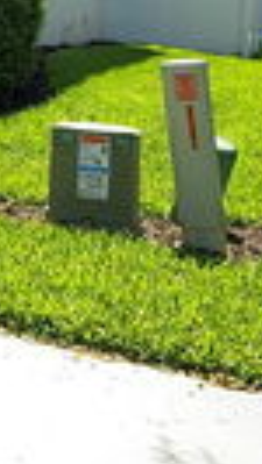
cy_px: -31
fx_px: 1122
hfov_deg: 11.4
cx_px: -337
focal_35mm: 91
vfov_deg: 22.2
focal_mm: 5.7
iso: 50
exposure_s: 1/411
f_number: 1.5
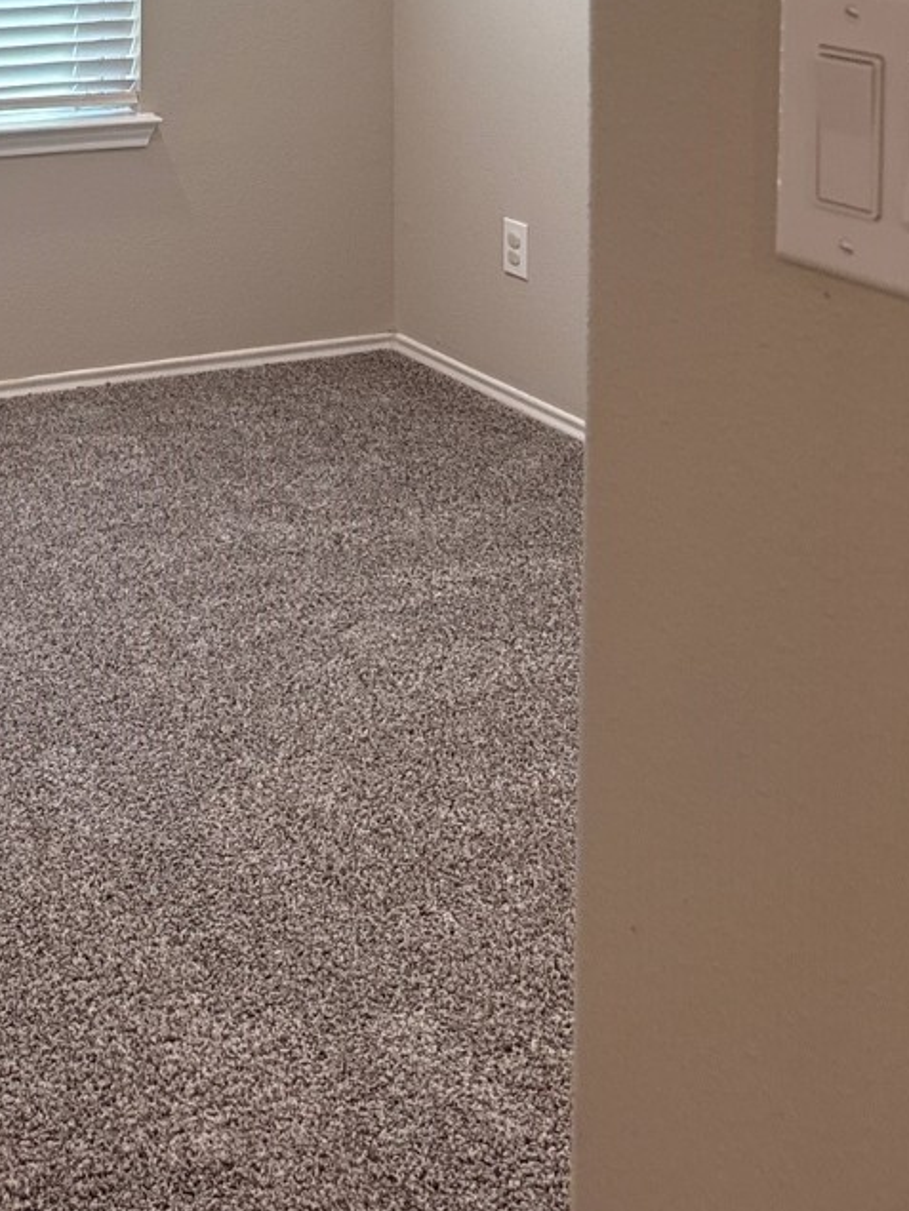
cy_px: -223
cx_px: -23
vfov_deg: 29.0
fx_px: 2031
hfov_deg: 24.0
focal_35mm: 58
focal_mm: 6.76
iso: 200
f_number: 1.78
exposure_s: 1/138
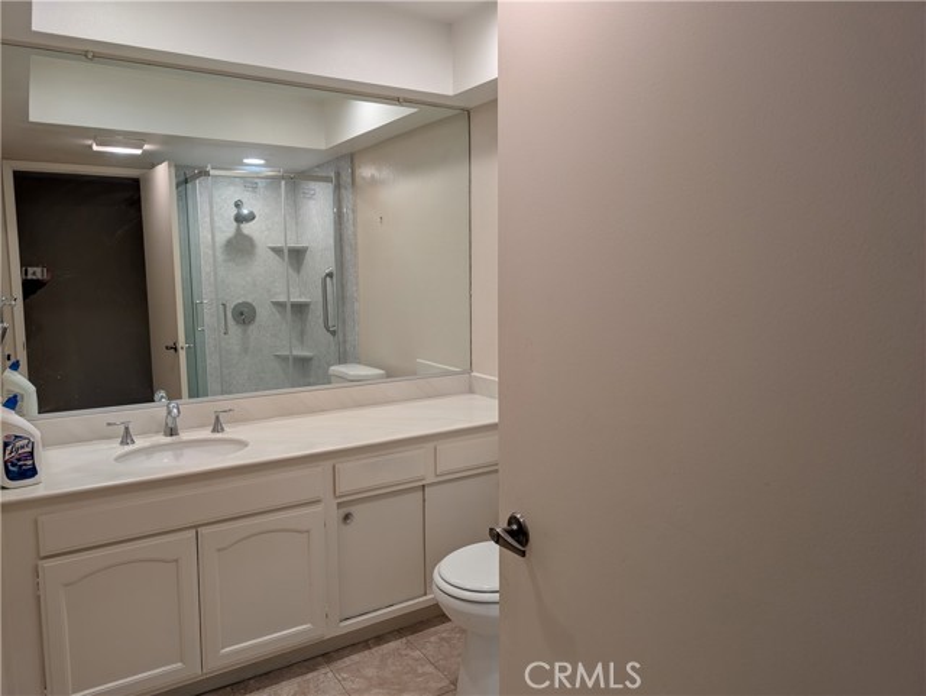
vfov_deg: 56.9
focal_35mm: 24
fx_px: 642
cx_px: 463
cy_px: 348
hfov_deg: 71.6
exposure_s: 1/140
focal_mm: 6.9
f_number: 1.68
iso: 23
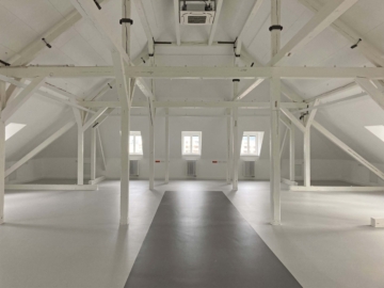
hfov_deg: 63.4
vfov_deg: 49.7
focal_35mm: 28
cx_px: 192
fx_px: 311
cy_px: 144
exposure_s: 1/50
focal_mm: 3.99
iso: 100
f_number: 1.8
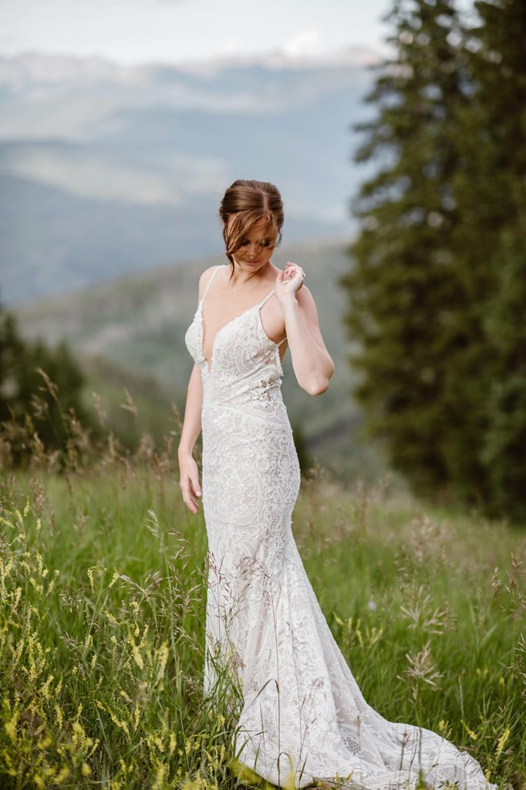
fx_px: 1864
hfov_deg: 16.1
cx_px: 263
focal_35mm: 85
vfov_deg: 23.9
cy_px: 395
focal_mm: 85
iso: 200
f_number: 2
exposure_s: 1/1000
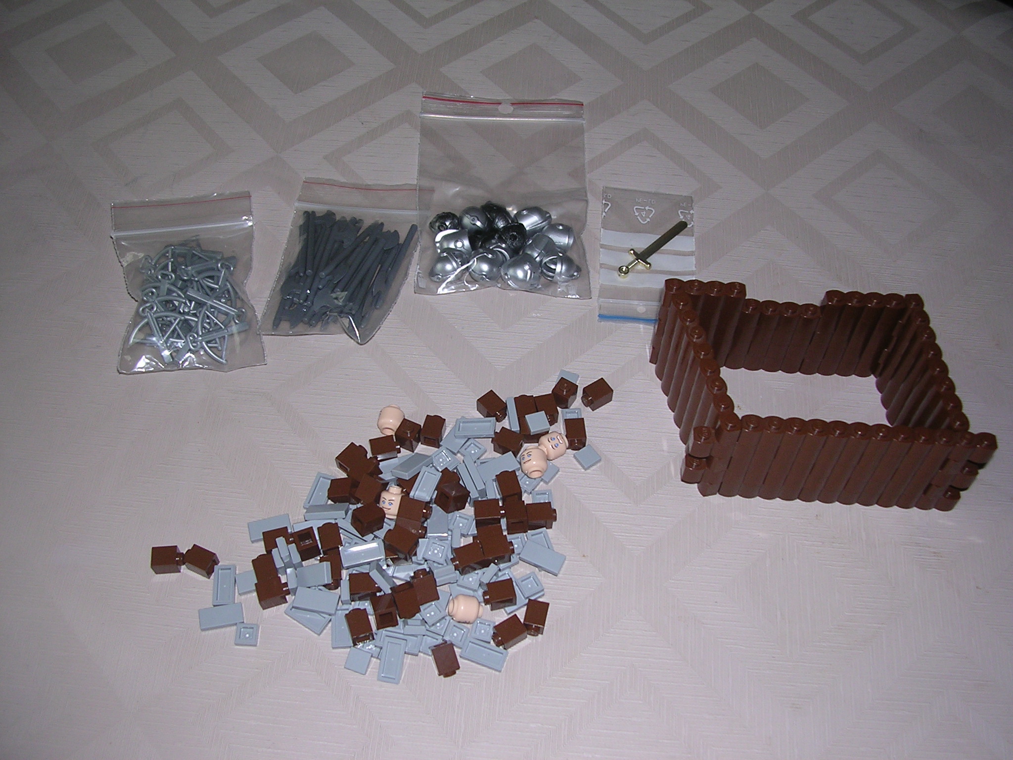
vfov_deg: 37.7
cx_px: 506
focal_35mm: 38
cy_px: 380
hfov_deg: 49.0
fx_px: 1112
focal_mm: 5.8
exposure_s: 1/60.1
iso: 100
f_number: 2.8
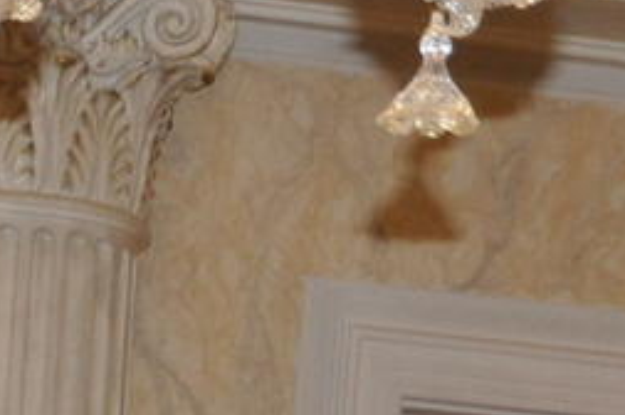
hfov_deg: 8.3
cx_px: -576
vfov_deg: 5.6
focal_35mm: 237
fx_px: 4112
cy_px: 1019
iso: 800
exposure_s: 1/60
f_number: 4
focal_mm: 25
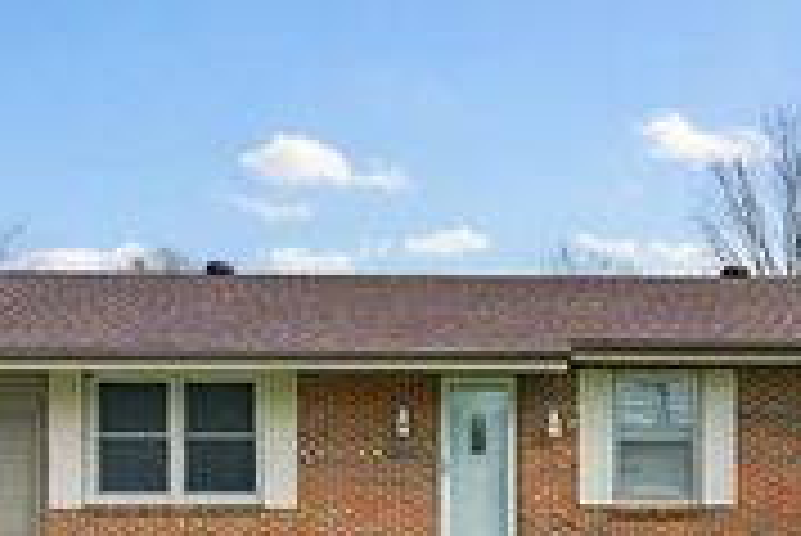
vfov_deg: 29.3
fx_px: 1002
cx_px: 472
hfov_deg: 43.4
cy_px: 423
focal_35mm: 45
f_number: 6.3
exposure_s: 1/250
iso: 250
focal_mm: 16
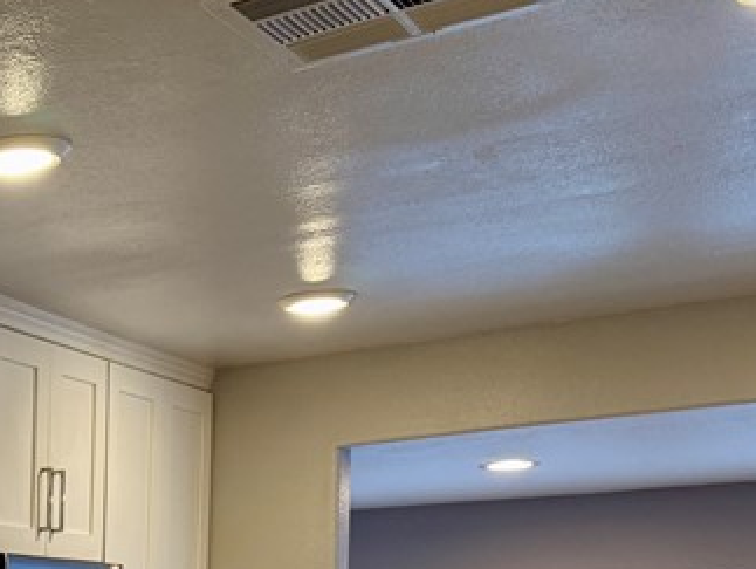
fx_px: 1662
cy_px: 843
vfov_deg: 17.5
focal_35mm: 76
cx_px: -360
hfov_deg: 21.7
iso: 160
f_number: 1.78
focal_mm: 6.76
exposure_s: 1/120
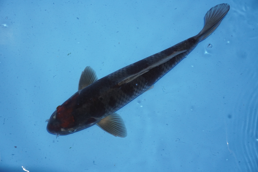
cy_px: 86
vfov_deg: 25.7
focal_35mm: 52
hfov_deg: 37.9
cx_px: 129
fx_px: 376
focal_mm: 35
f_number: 4.5
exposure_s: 1/160
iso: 1250
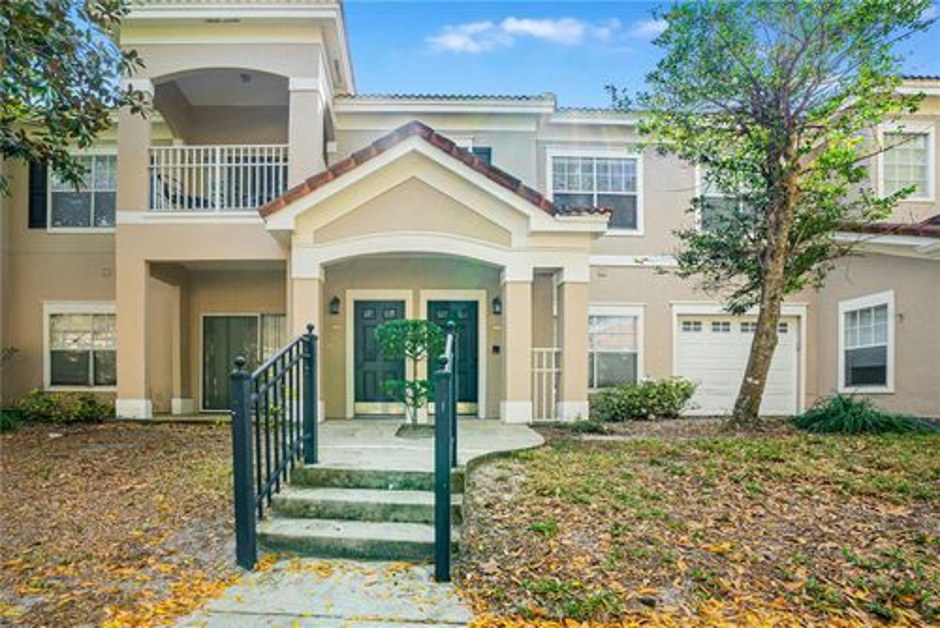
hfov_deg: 96.7
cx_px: 470
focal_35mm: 16
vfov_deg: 73.8
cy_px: 314
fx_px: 418
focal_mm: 16
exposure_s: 1/320
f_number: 9
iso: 100
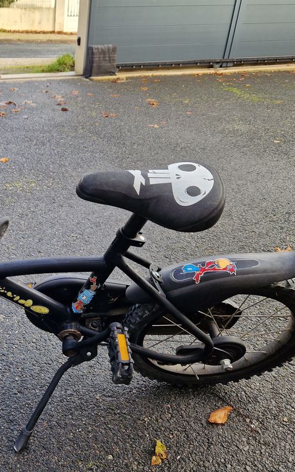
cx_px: 7
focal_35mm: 34
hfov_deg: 34.3
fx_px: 437
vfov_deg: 56.7
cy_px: 235
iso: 50
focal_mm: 5.4
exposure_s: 1/180
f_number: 1.8
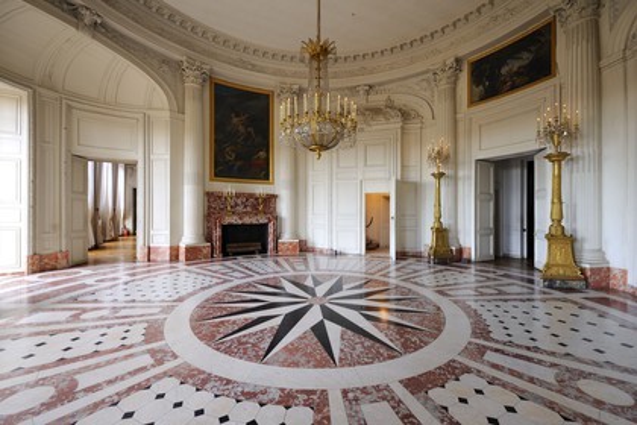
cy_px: 212
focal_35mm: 15
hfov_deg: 100.4
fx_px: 265
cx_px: 318
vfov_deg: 77.3
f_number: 8
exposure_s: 1/5
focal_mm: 15
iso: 200
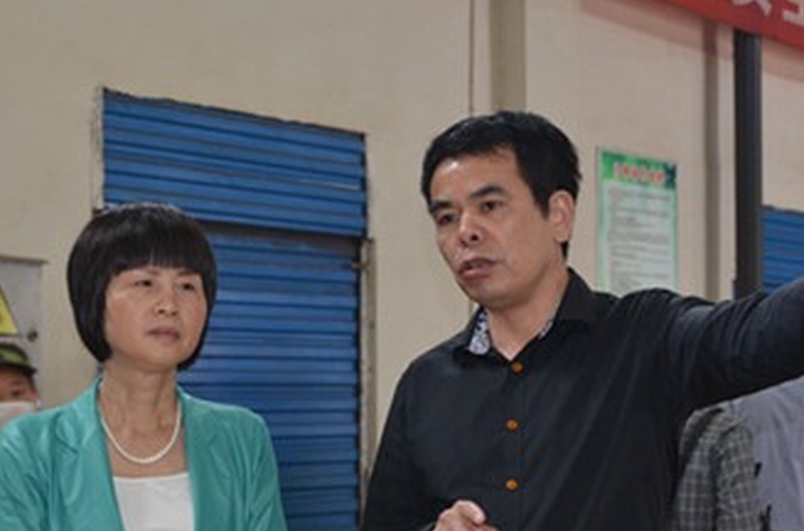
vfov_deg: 17.4
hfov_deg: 26.4
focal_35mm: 77
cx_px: 381
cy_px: 472
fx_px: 1715
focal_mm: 28
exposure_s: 1/60
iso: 800
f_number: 4
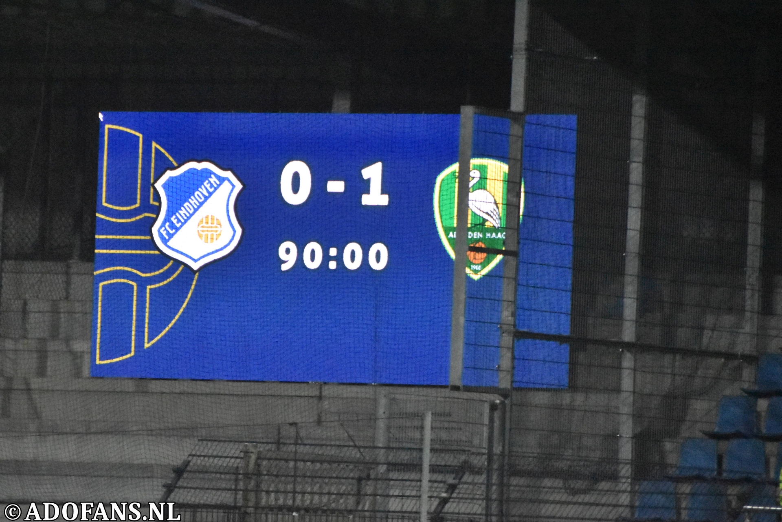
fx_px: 6516
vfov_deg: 4.6
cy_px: 261
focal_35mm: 300
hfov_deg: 6.9
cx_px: 391
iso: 10000
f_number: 5.6
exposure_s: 1/800
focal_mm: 200
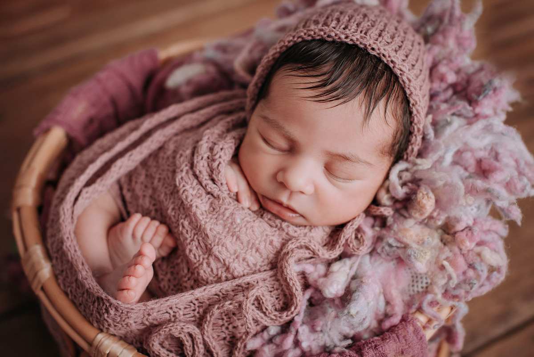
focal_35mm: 50
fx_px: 742
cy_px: 178
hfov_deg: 39.6
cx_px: 267
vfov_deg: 27.0
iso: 100
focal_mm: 50
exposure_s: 1/125
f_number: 3.2
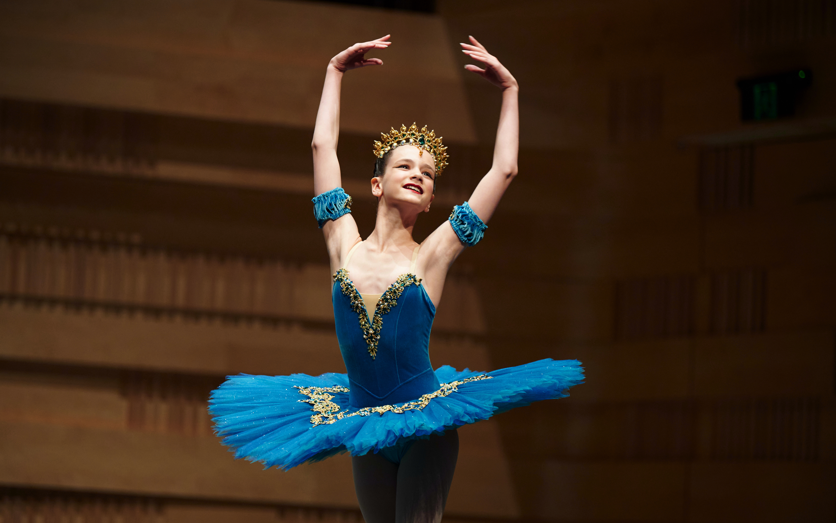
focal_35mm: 153
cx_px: 418
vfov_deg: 8.6
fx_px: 3486
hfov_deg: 13.7
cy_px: 274
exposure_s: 1/400
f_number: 2.8
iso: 4000
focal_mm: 150
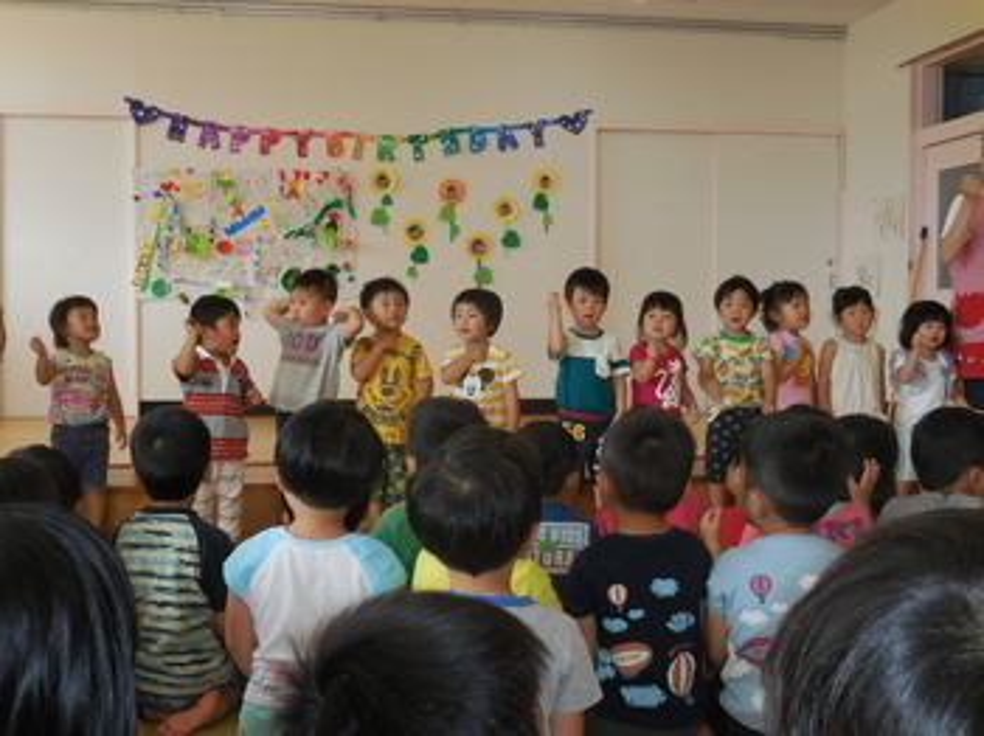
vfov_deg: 32.1
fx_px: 1278
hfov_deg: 42.1
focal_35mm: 45
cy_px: 368
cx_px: 492
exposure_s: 1/60
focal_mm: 8.1
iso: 200
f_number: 4.2
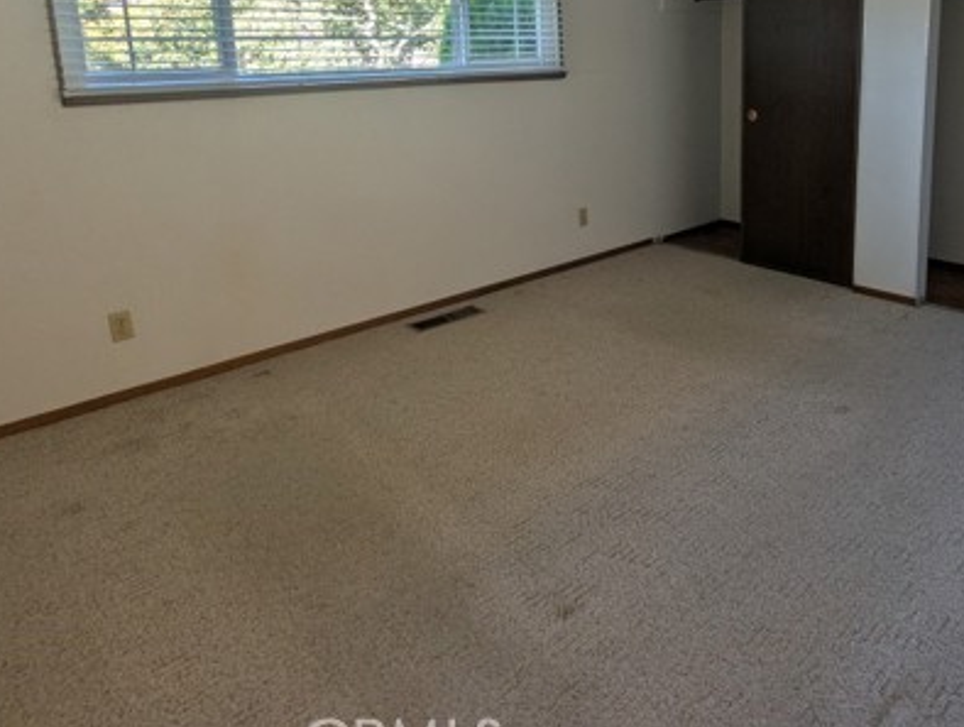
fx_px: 725
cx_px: 631
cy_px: 186
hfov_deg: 65.7
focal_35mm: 26
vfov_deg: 51.1
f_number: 2.2
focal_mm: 2.35
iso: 100
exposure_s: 1/120
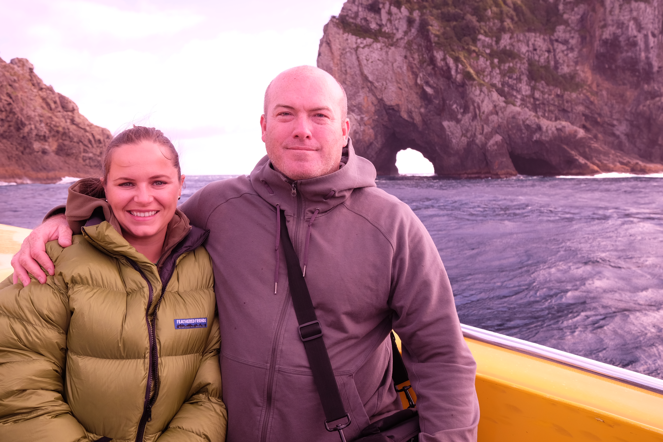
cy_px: 221
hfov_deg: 63.7
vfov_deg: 45.0
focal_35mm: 29
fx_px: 534
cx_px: 332
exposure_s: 1/320
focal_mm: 19.1
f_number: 5
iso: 200
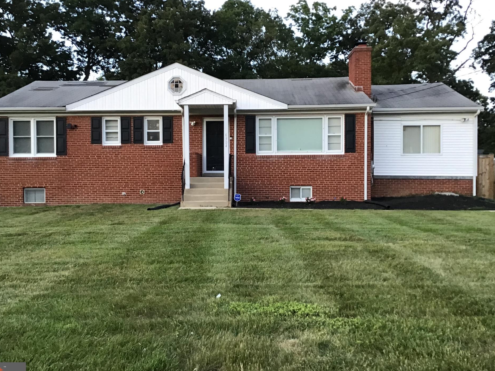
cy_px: 180
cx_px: 231
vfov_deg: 41.8
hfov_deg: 53.9
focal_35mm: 34
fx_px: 486
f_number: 2.4
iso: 64
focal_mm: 3.3
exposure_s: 1/30
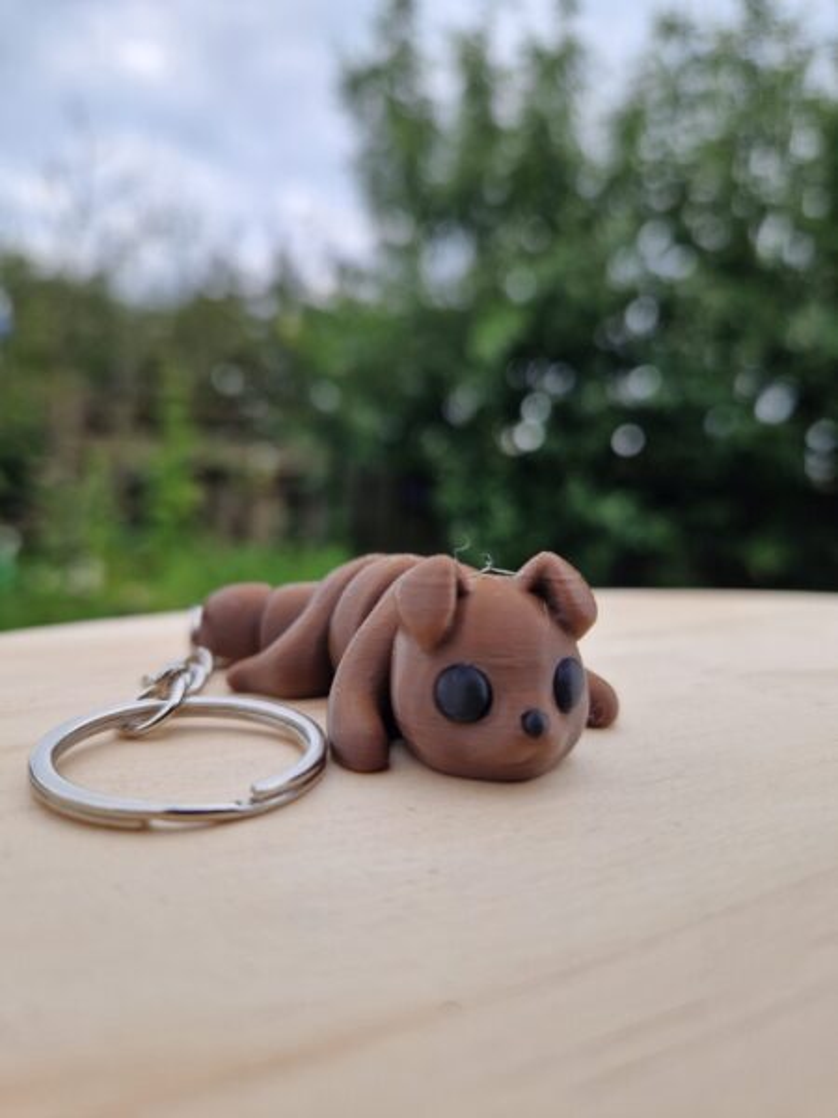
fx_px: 742
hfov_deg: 58.9
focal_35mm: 23
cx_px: 419
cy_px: 559
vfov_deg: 73.9
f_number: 1.8
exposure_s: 1/180
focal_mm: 5.4
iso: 50
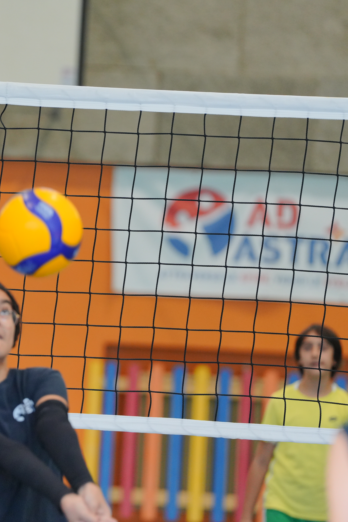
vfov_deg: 7.4
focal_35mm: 278
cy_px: 261
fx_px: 4031
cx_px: 15
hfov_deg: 4.9
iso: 1600
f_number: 3.2
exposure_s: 1/640
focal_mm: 185
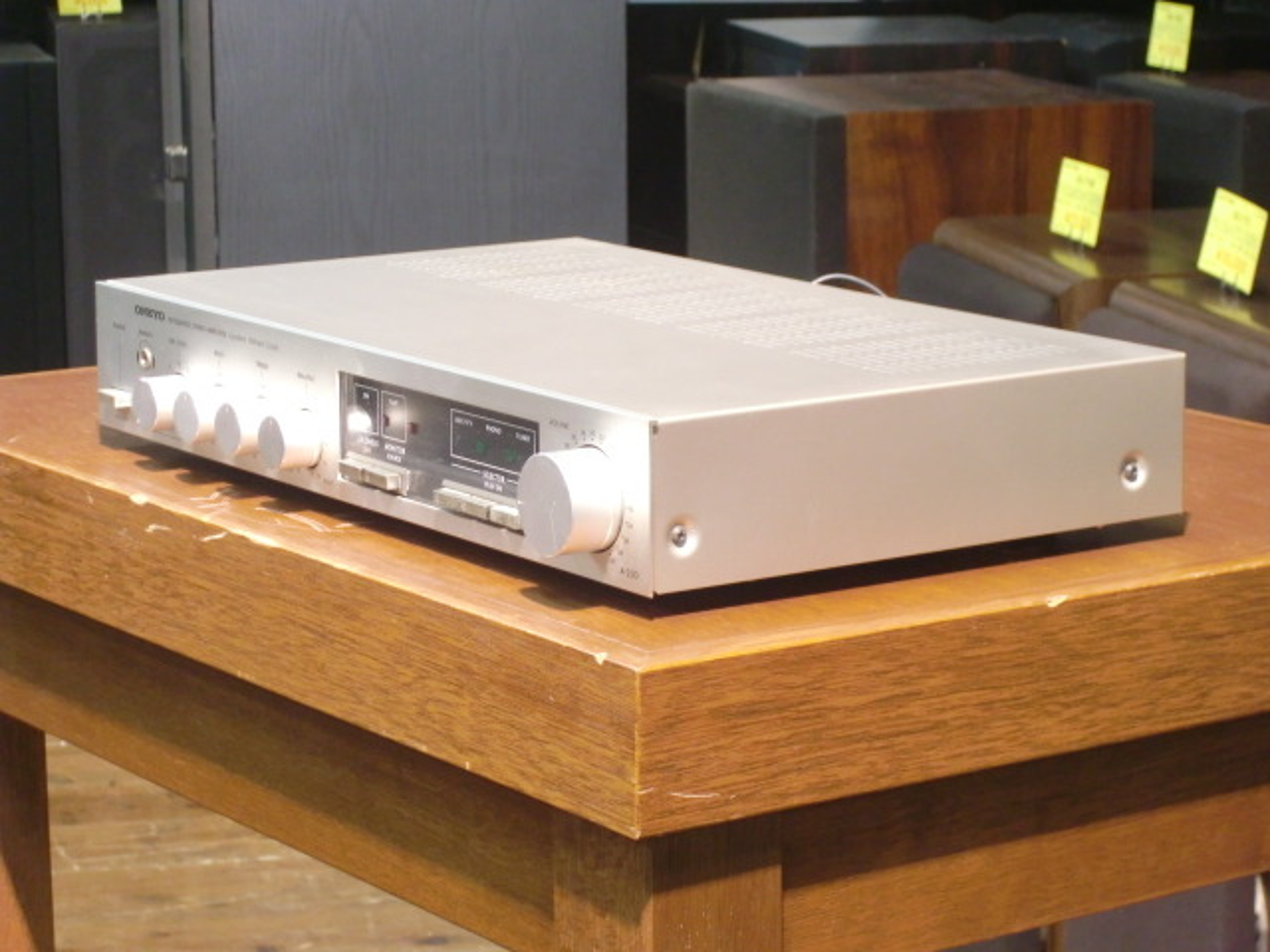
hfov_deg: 17.6
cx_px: 635
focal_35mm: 112
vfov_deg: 13.2
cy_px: 476
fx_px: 4109
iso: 400
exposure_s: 1/8
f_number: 5.8
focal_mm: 19.6
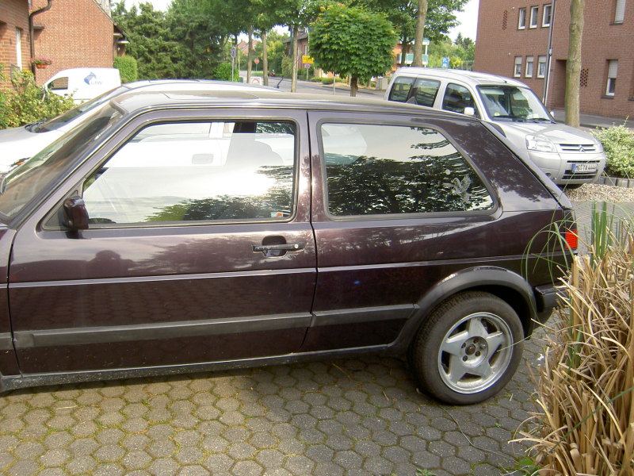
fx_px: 623
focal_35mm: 34
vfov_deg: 41.8
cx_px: 317
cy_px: 238
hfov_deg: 54.0
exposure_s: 1/200
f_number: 2.8
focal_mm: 5.6
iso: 50
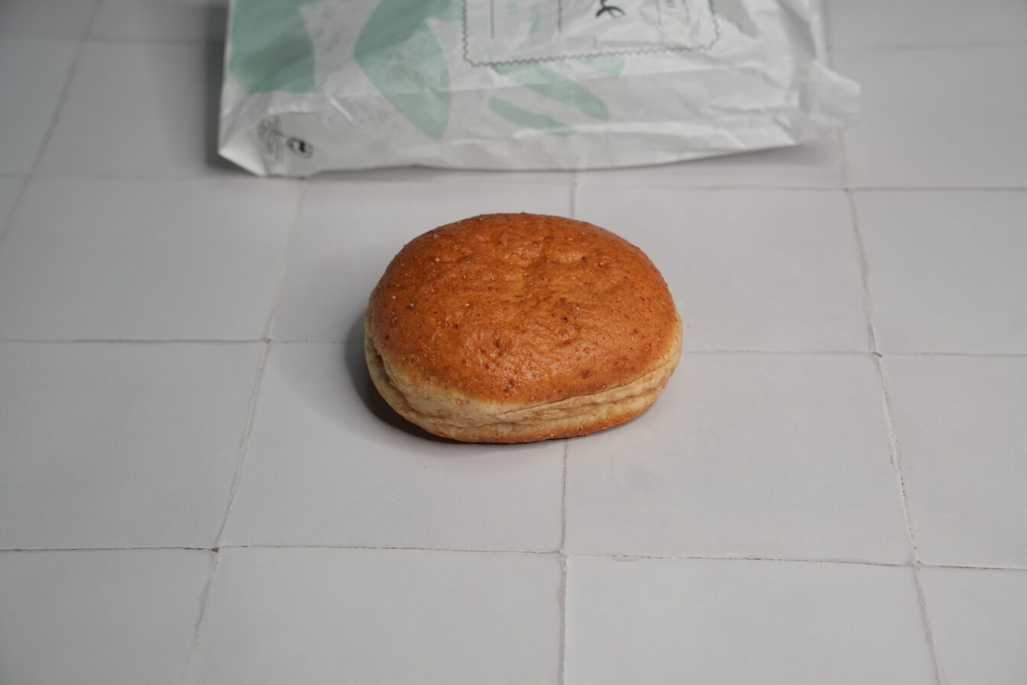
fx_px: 1997
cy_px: 342
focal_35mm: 70
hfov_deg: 28.8
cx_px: 514
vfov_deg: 19.5
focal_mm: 70
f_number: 6.3
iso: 640
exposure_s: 1/200
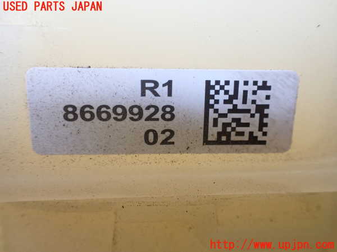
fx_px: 292
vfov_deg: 46.8
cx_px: 168
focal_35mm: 30
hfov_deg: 60.0
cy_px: 126
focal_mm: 5.4
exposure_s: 1/50
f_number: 2.3
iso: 800
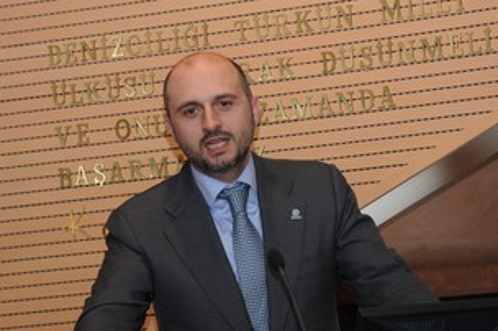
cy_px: 185
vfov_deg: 7.2
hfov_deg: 10.8
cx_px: 223
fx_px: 2625
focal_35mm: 190
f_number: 6.3
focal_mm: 105
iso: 640
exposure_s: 1/60
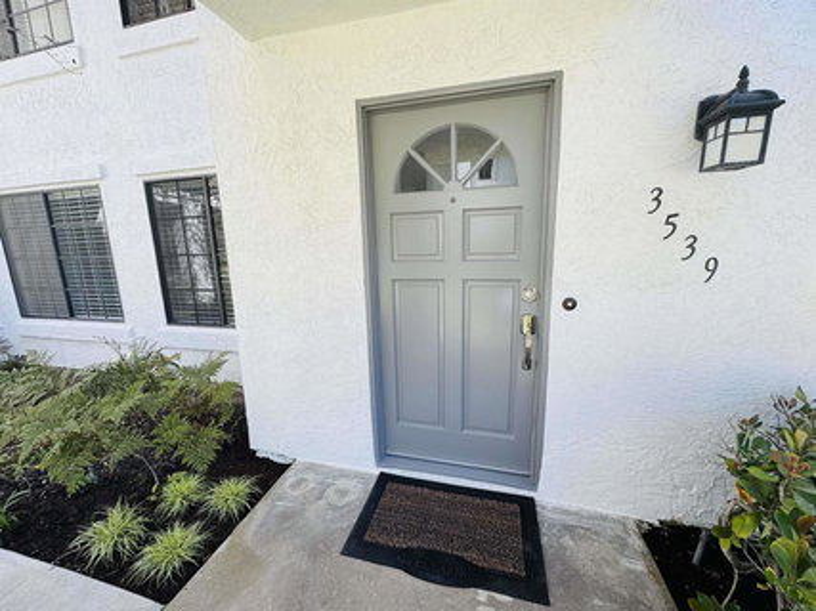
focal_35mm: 14
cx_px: 408
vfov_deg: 85.6
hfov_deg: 102.1
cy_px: 306
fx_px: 330
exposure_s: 1/239
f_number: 2.2
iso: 40
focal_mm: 2.22
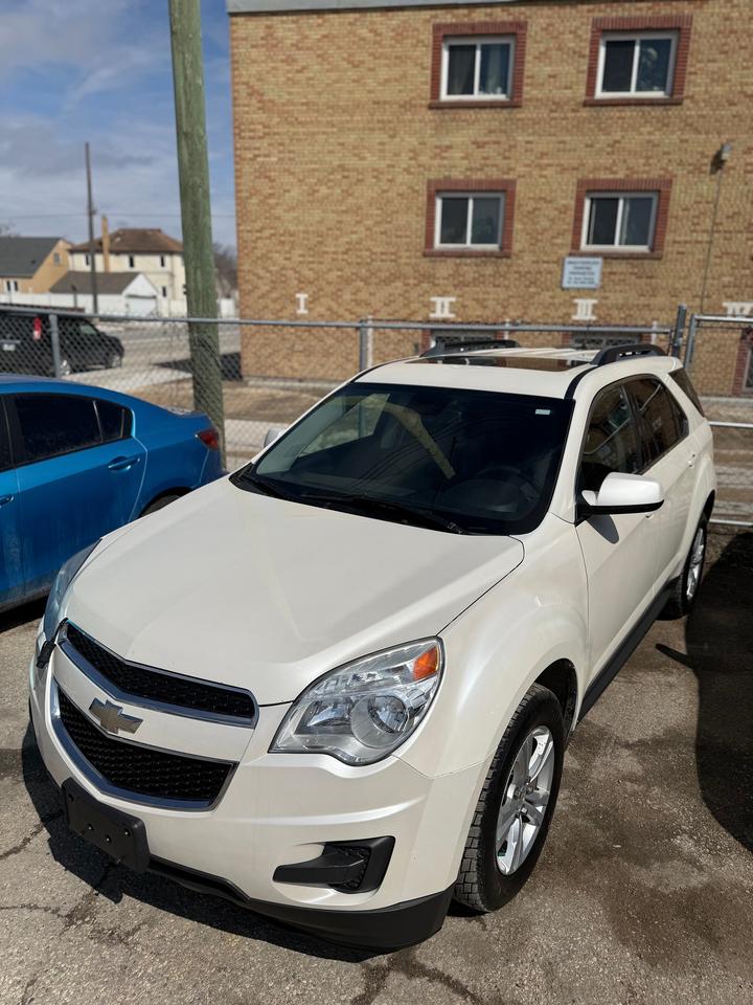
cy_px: 502
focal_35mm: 24
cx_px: 376
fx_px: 696
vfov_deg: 71.6
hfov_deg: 56.8
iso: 80
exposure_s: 1/14286
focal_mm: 6.76
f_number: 1.78
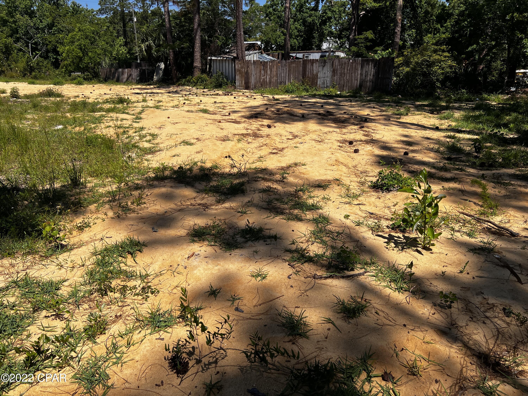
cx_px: 264
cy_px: 198
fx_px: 397
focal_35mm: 26
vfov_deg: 53.1
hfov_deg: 67.3
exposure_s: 1/5882
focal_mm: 5.7
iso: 50
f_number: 1.5
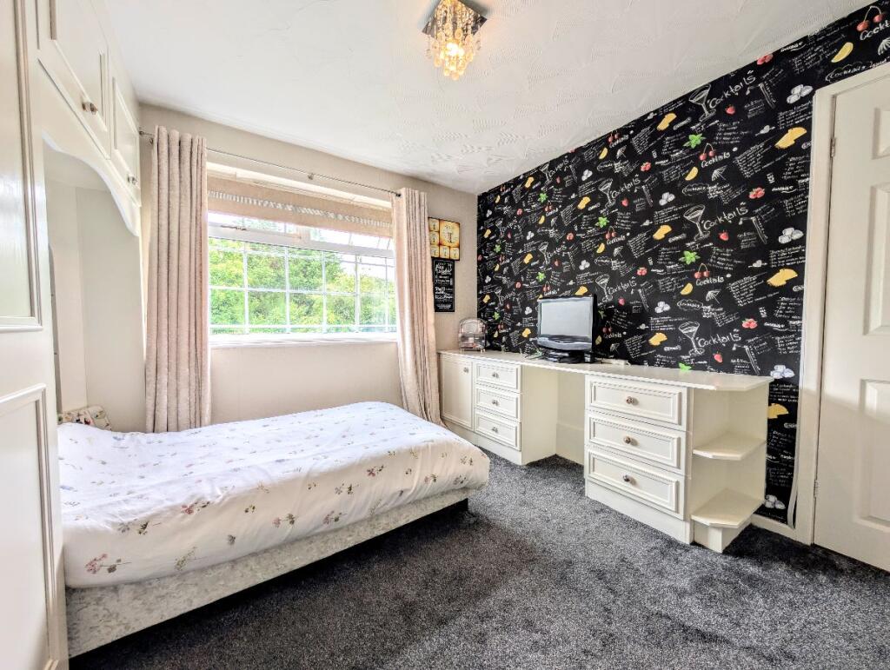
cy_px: 335
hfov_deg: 110.5
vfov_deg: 94.6
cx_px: 445
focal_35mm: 12
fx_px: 309
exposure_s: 1/187
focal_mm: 2.02
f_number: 1.7
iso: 50
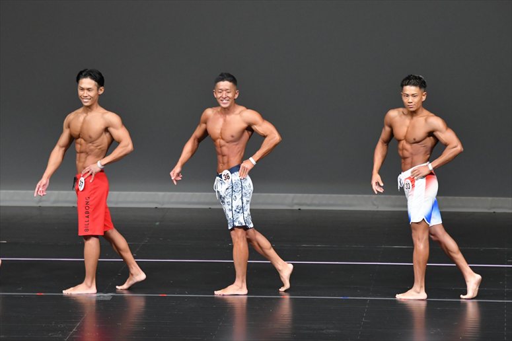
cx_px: 256
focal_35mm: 270
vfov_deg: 5.1
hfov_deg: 7.6
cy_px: 170
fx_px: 3838
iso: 4000
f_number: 5.6
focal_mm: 180
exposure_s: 1/400
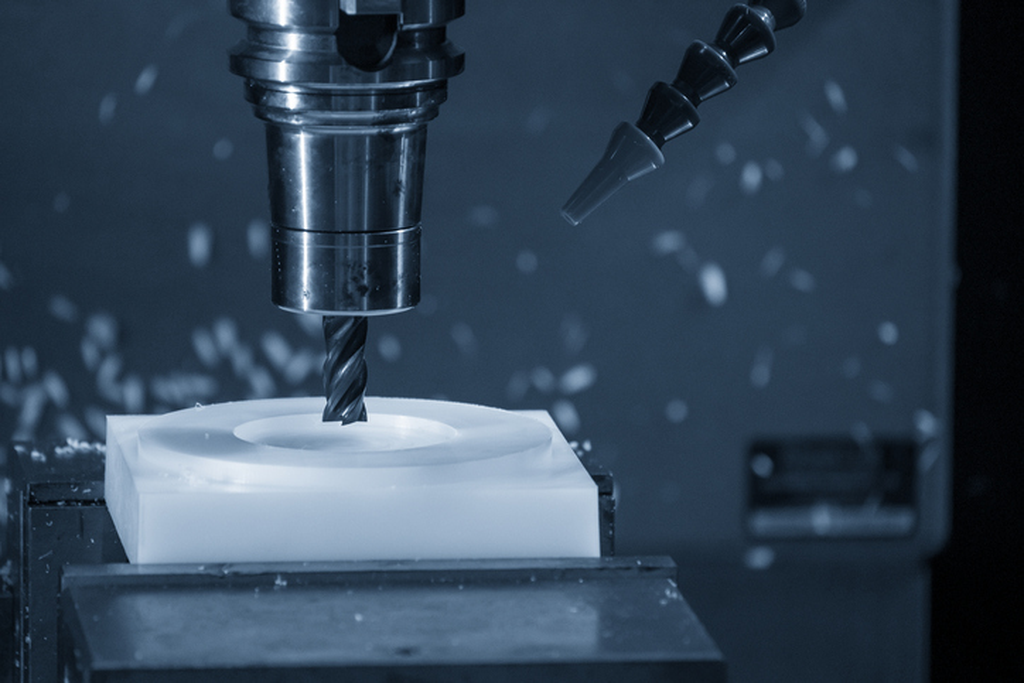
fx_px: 8534
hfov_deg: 6.9
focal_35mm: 300
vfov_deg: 4.6
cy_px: 342
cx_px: 512
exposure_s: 1/250
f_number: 6.3
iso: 2000
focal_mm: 200
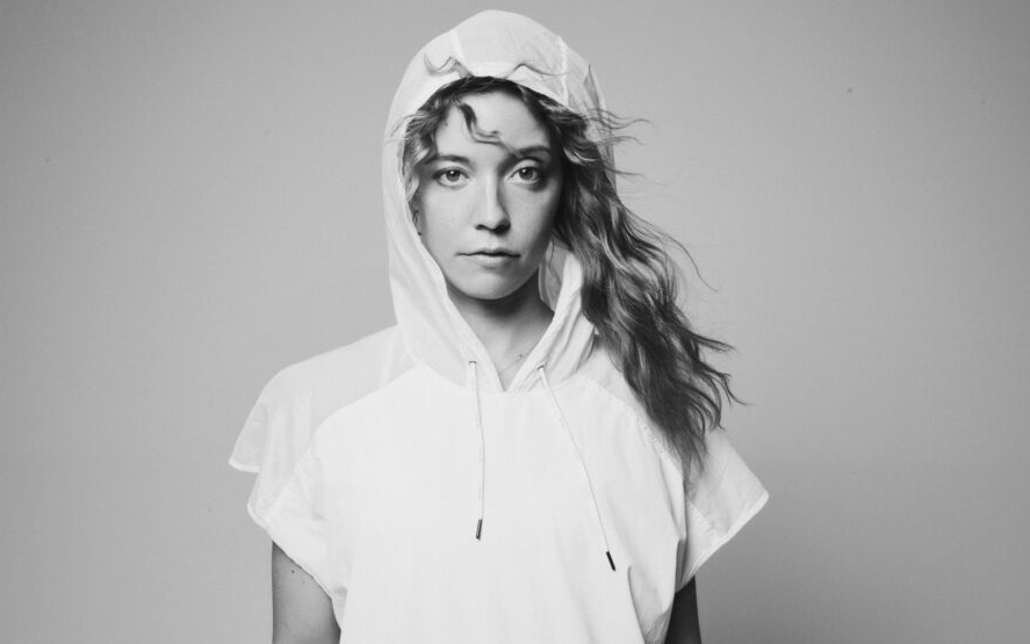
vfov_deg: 32.0
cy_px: 312
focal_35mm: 40
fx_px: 1123
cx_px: 524
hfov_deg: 49.3
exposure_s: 1/50
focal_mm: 34
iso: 400
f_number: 16
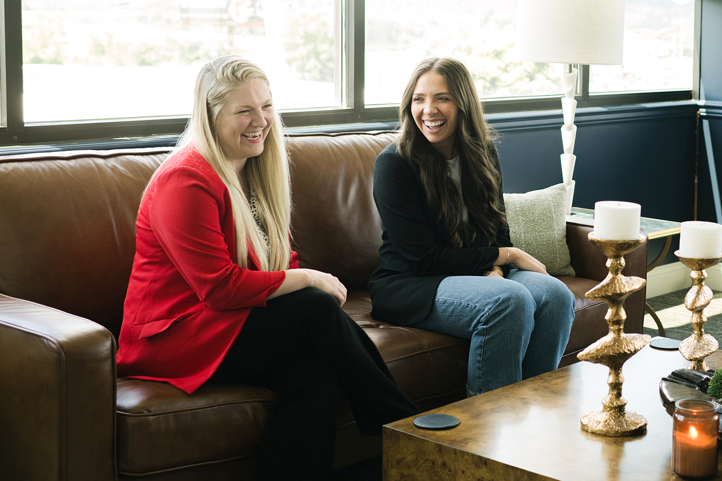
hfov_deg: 54.4
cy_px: 240
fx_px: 702
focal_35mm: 35
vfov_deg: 37.9
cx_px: 361
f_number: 2.8
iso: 640
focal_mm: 35
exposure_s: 1/200
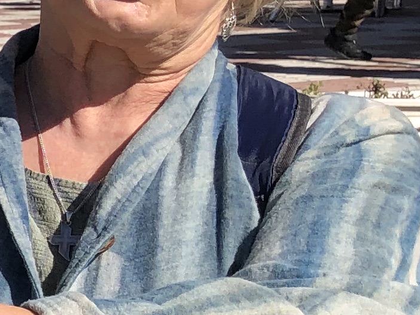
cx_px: -537
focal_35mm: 161
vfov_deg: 9.2
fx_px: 1954
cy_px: 167
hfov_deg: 10.7
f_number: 1.8
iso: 20
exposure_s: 1/2183
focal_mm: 3.99
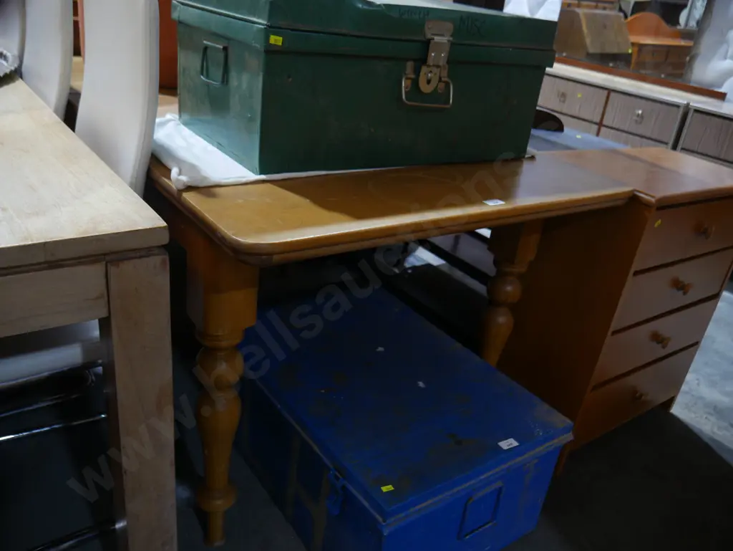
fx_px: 593
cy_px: 276
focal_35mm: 28
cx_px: 366
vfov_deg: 49.8
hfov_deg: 63.4
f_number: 3.5
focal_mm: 14
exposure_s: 1/60
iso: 400
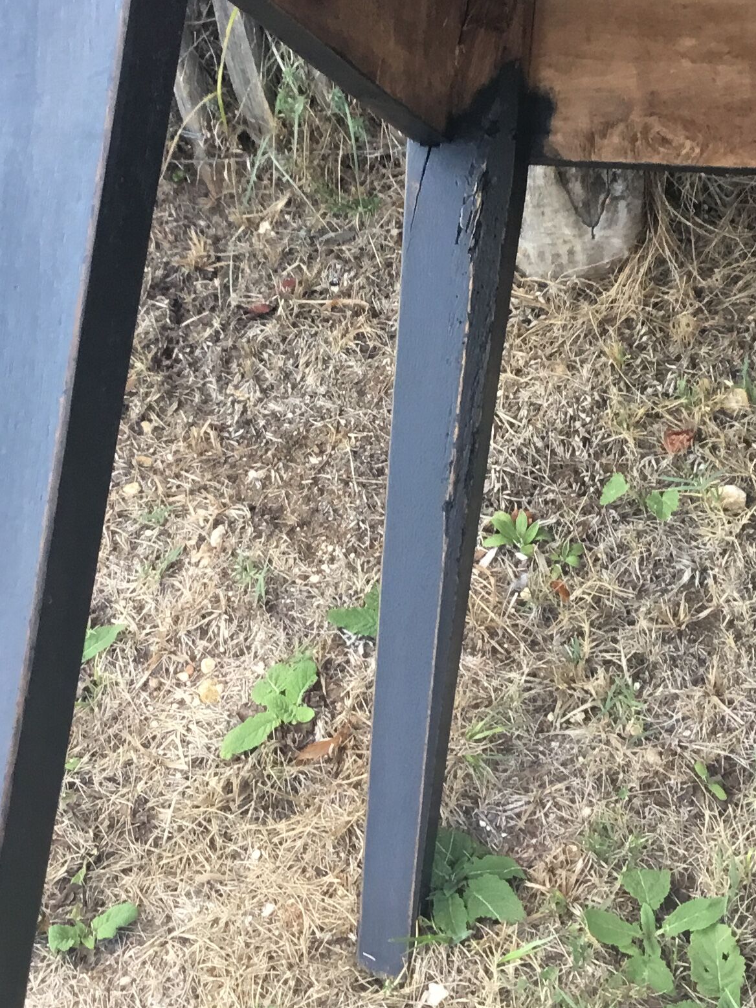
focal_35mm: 65
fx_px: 1893
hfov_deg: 22.6
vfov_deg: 29.7
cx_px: 388
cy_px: 371
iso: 25
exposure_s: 1/33
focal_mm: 3.3
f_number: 2.4
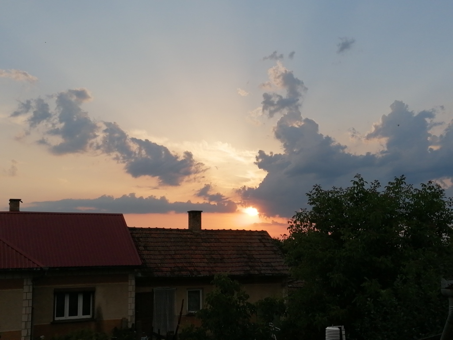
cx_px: 226
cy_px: 170
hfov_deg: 42.1
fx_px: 589
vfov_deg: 32.2
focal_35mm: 45
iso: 50
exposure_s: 1/1490
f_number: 1.8
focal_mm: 4.75
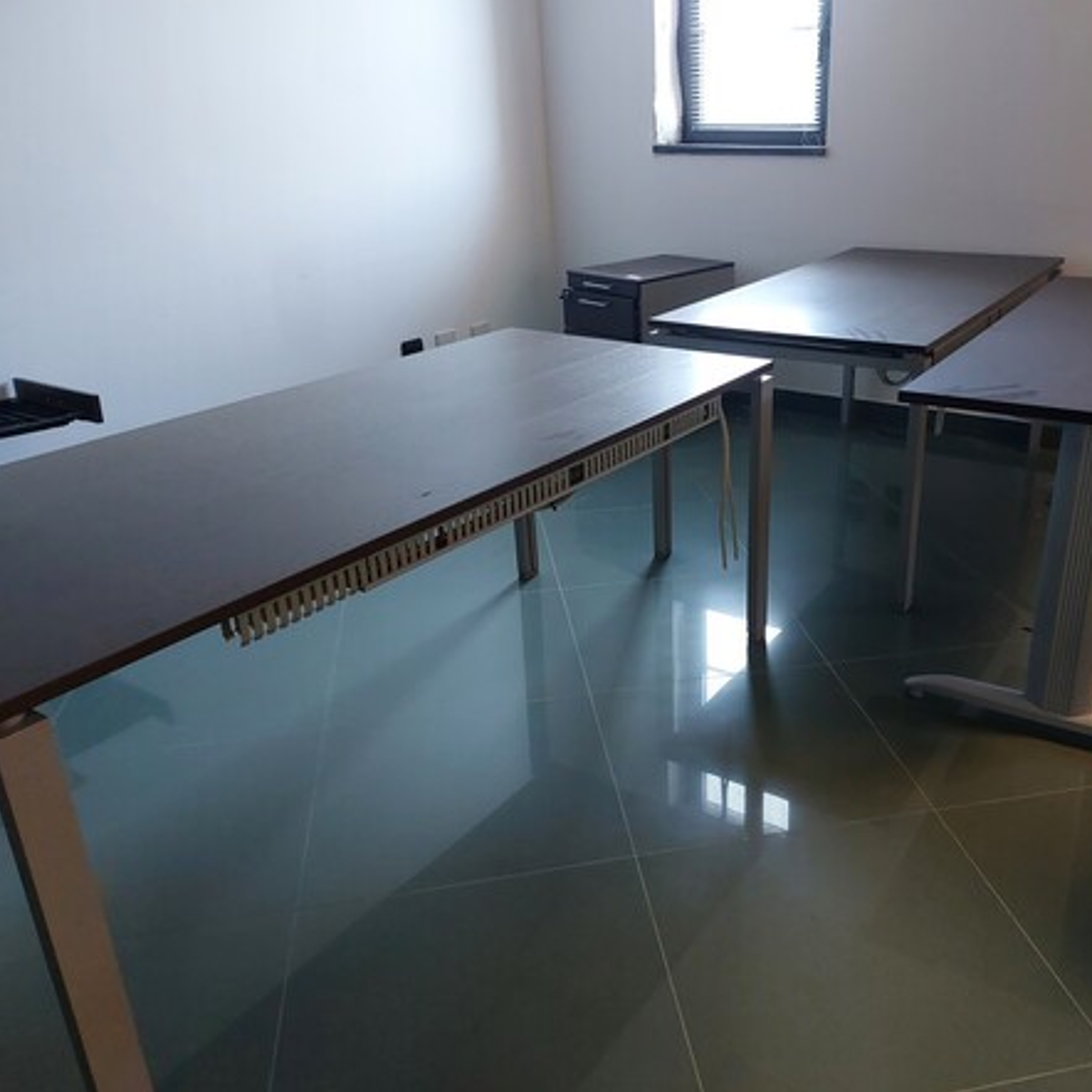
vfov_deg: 54.0
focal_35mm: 30
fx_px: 1071
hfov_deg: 53.4
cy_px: 544
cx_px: 682
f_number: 1.8
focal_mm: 5.23
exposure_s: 1/50
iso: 400
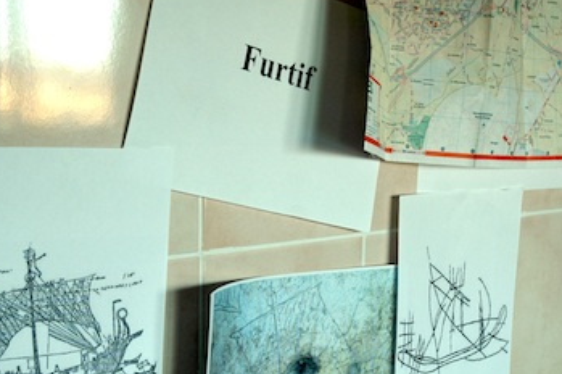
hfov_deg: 27.7
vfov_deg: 18.6
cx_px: 251
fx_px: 1139
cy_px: 224
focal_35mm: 73
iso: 200
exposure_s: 1/60
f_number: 4.2
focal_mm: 34
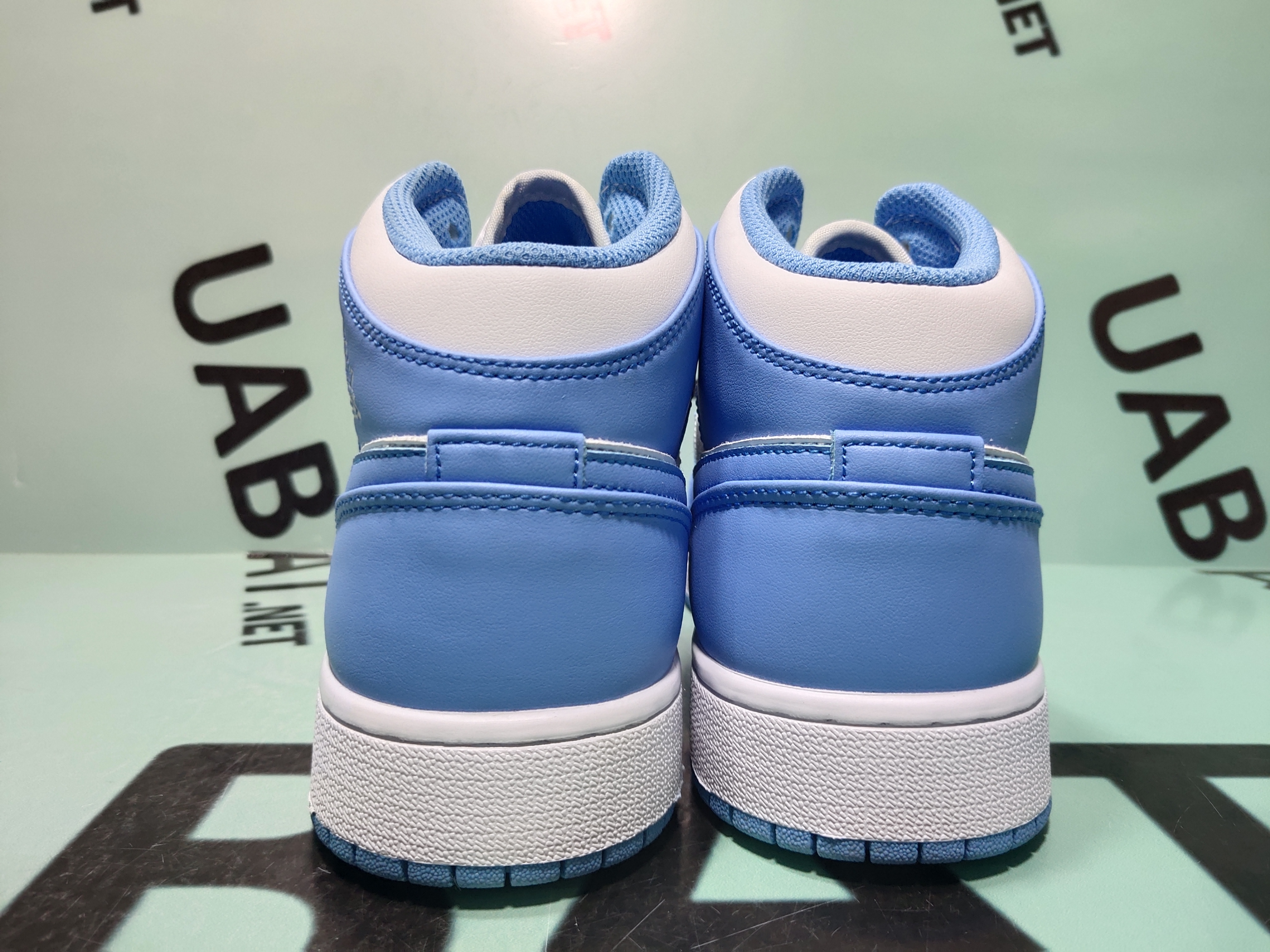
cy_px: 476
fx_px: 1101
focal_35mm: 30
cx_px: 635
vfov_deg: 46.8
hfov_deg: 60.0
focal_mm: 4.35
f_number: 1.79
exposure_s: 1/925
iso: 50
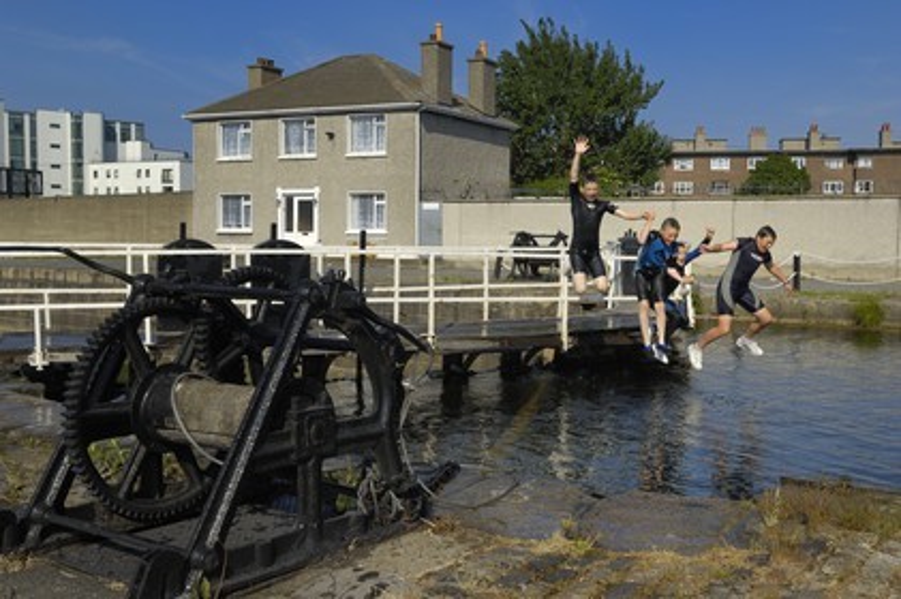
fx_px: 975
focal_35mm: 39
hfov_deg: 49.6
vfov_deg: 34.2
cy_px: 300
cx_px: 450
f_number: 8.5
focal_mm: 26
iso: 100
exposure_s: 1/400
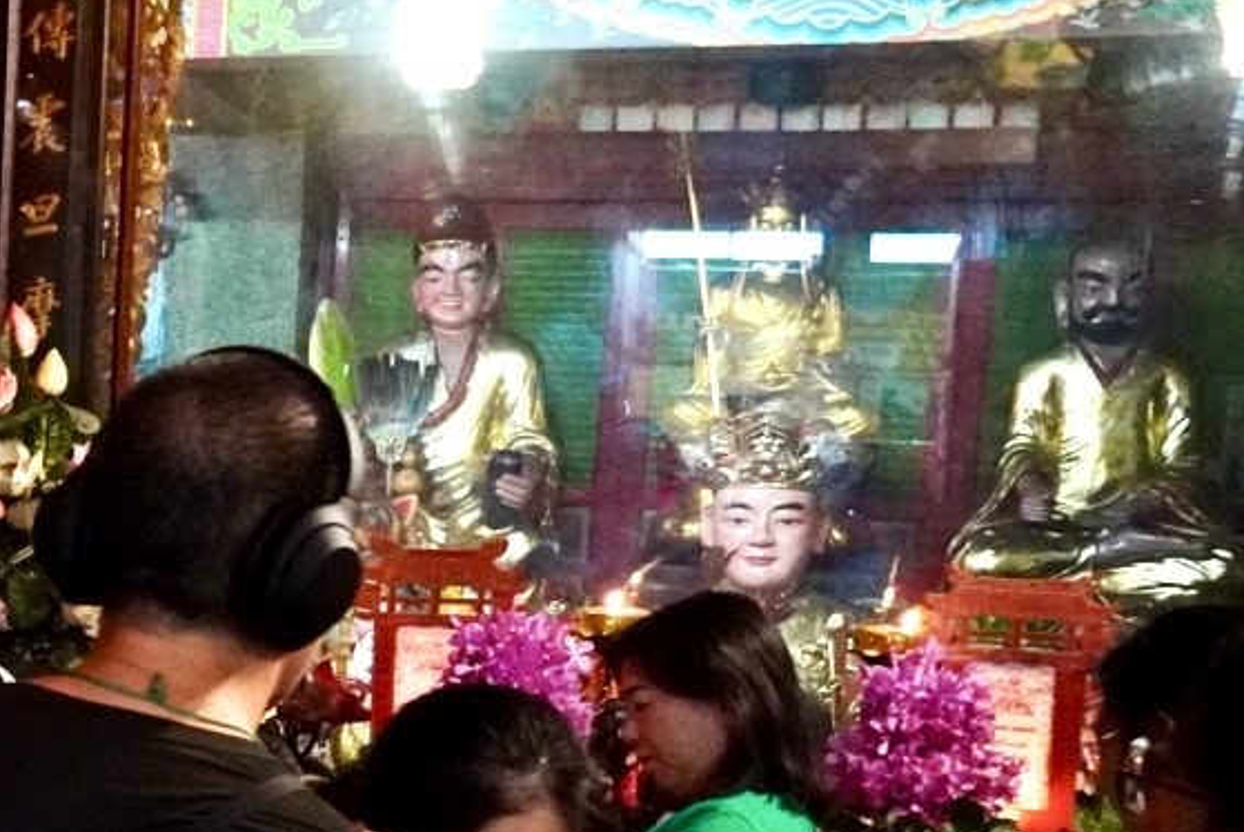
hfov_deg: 22.2
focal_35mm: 78
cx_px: -536
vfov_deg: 17.4
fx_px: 2698
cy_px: 694
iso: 6400
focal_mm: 18
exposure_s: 1/125
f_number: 3.5
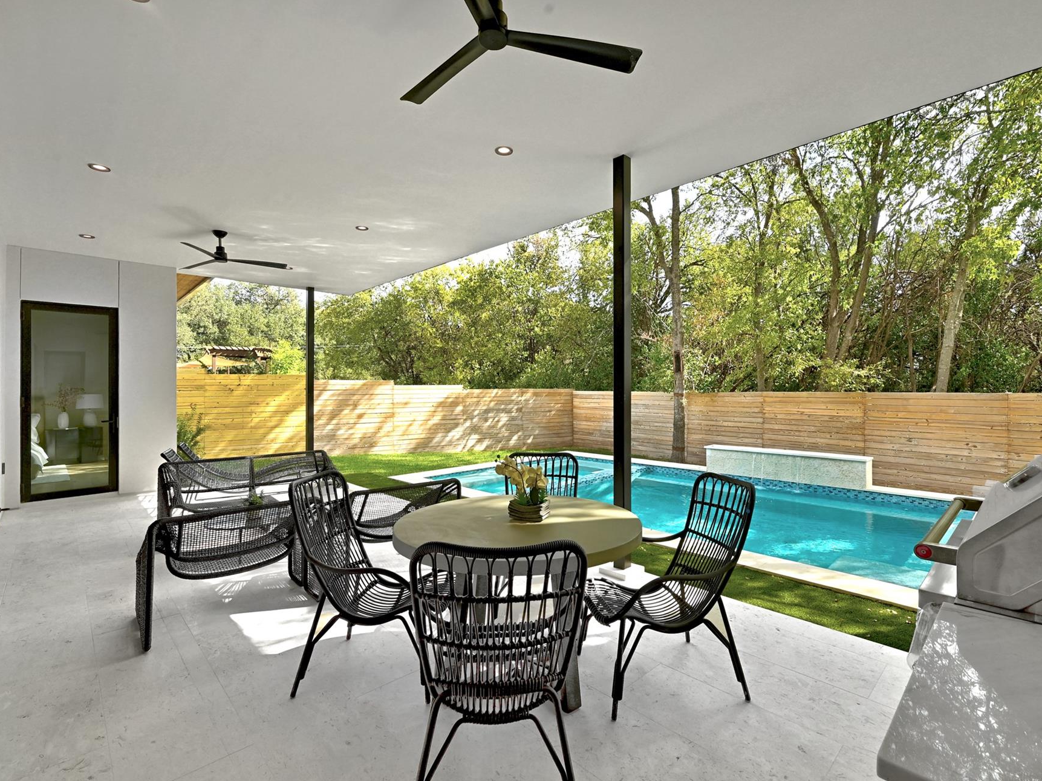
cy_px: 393
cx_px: 539
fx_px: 482
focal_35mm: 16
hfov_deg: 94.5
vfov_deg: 78.1
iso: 400
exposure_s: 1/125
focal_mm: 14
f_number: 10
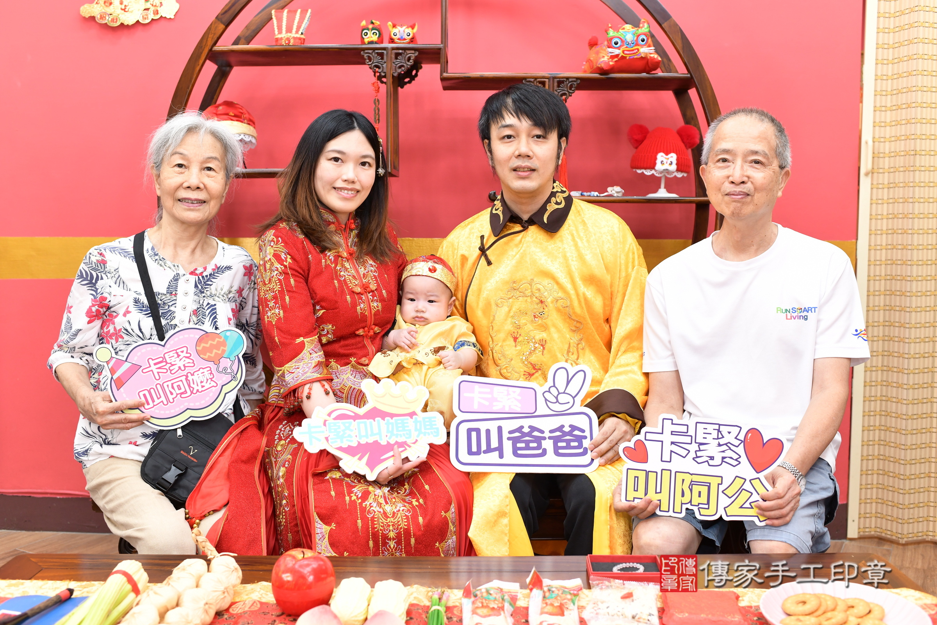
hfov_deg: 54.4
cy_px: 312
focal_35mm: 35
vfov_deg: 37.9
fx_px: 911
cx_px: 468
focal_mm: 35
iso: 1000
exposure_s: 1/200
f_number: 4.5
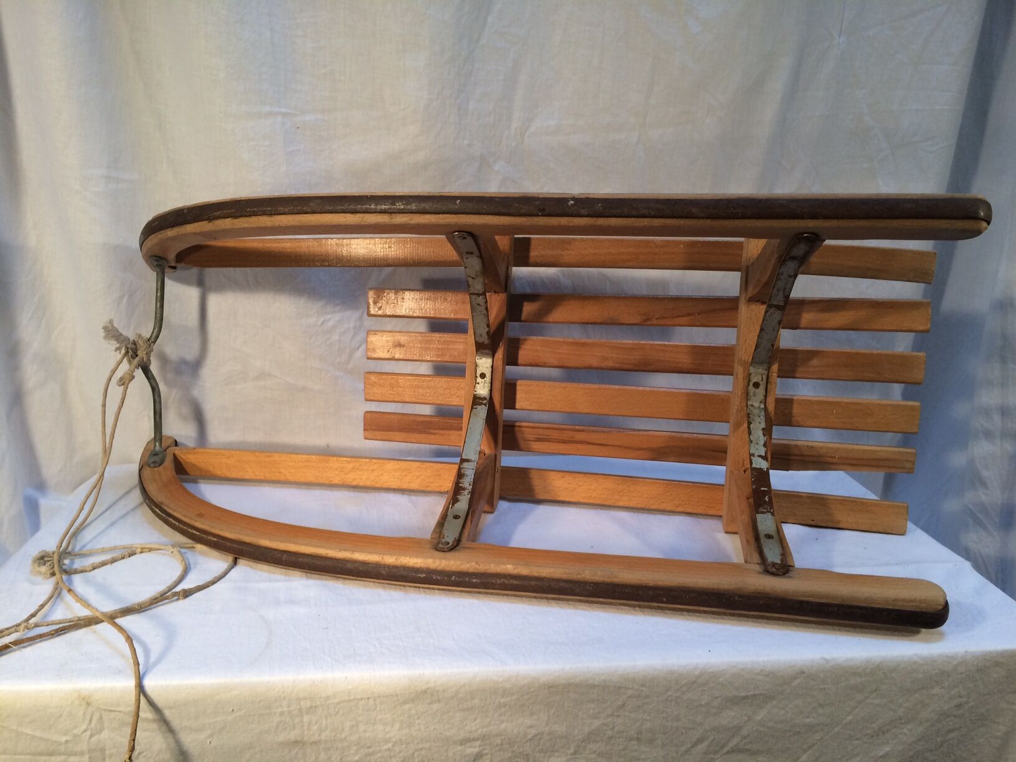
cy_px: 381
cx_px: 508
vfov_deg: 48.2
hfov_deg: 61.7
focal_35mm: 29
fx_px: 851
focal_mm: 4.15
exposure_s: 1/33
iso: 40
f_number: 2.2
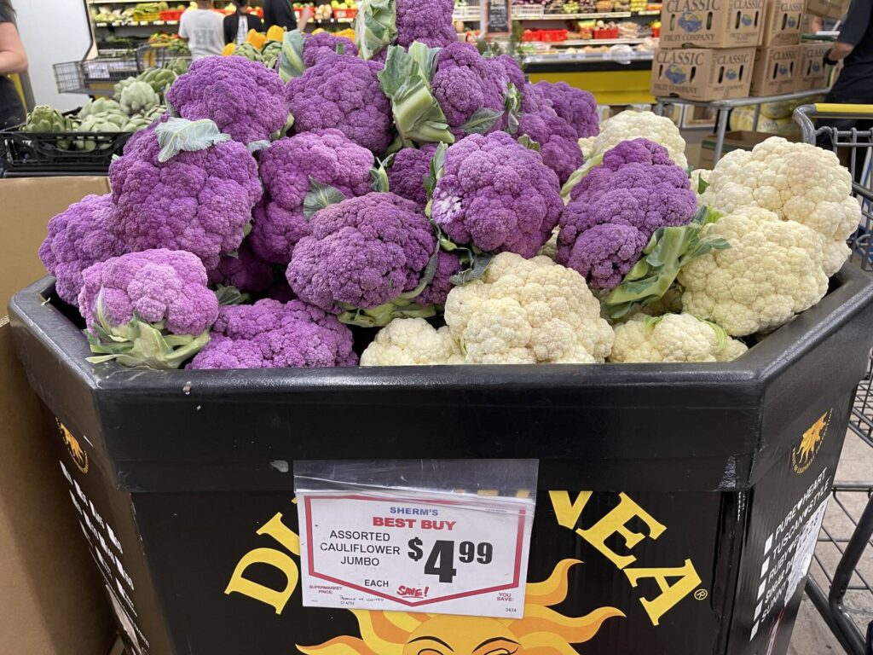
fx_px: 656
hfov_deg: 67.3
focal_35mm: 26
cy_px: 328
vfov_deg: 53.1
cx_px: 436
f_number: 1.6
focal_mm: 5.1
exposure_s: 1/60
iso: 125
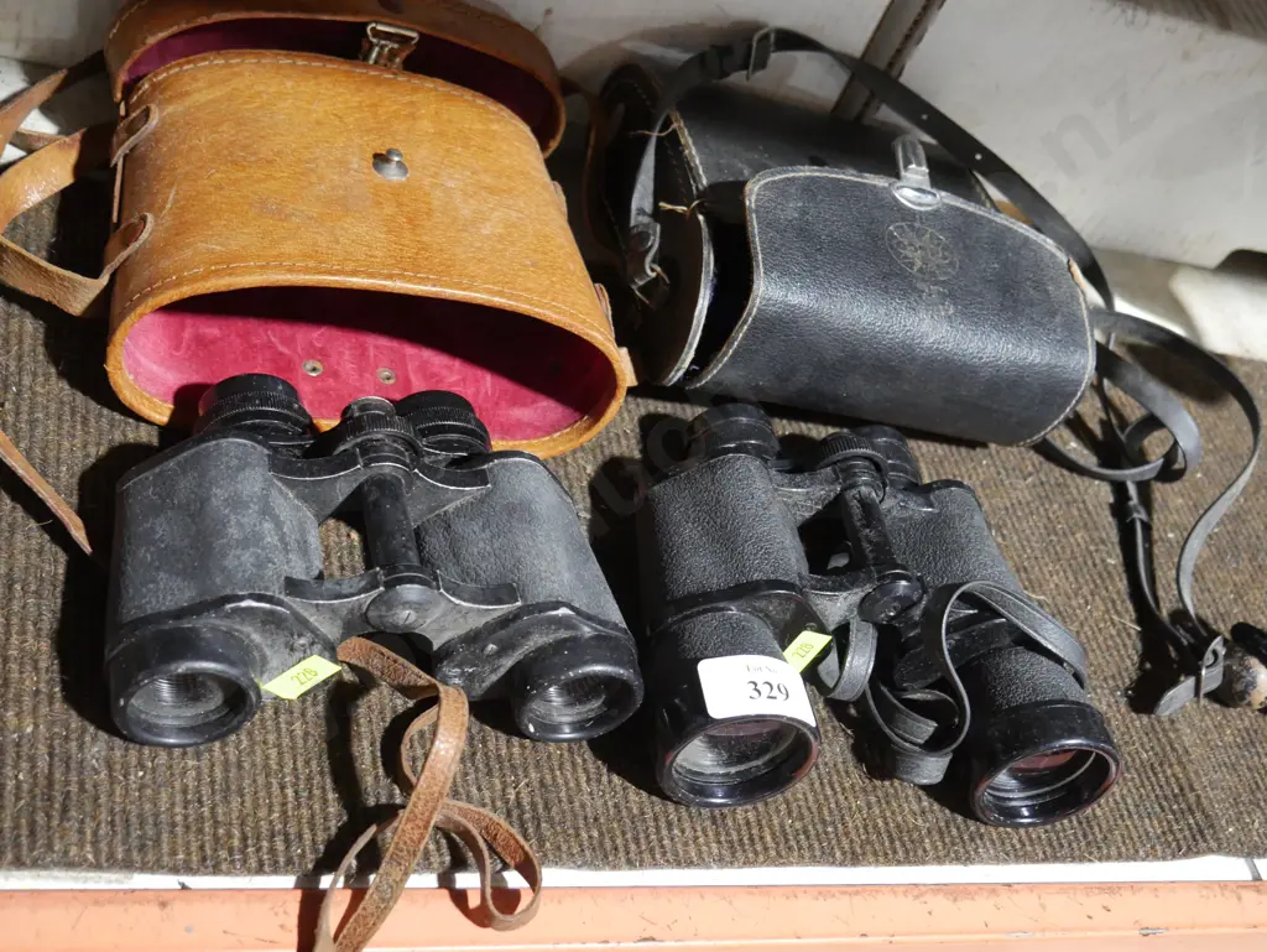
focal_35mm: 44
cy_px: 476
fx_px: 1611
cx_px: 634
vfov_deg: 32.9
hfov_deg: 42.9
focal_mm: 22
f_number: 4.7
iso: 2000
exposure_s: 1/60
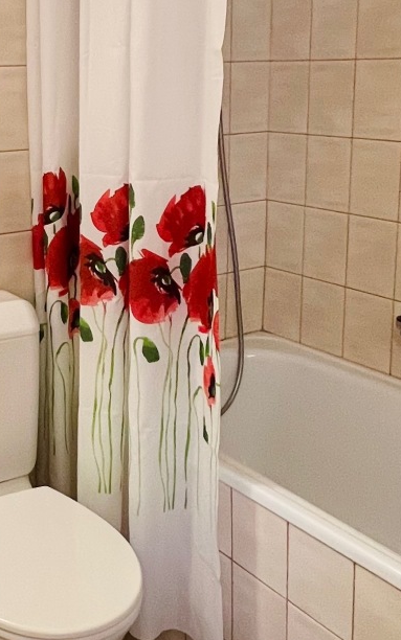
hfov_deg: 27.5
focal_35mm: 45
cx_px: 37
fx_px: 786
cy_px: 224
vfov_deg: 43.8
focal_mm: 1.57
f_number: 1.8
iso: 320
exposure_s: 1/50
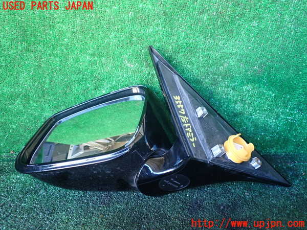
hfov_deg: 60.0
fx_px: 266
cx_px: 154
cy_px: 115
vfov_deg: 46.8
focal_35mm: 30
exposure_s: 1/30
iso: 400
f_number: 2.3
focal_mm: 5.4
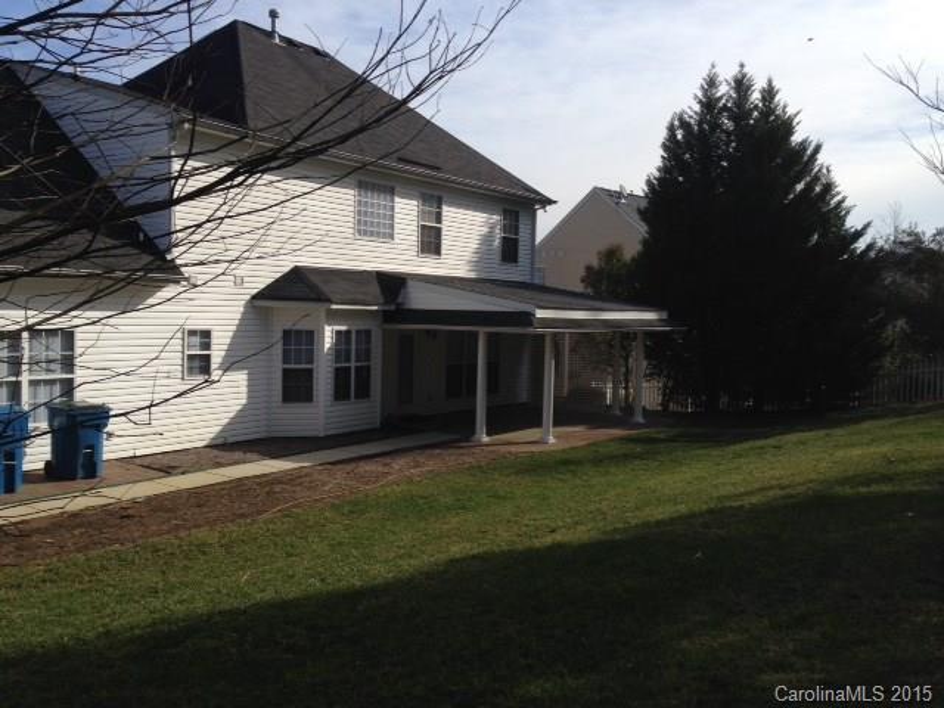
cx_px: 472
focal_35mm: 33
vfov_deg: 42.9
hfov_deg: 55.4
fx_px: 900
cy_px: 354
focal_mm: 4.12
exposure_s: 1/1695
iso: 50
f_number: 2.4
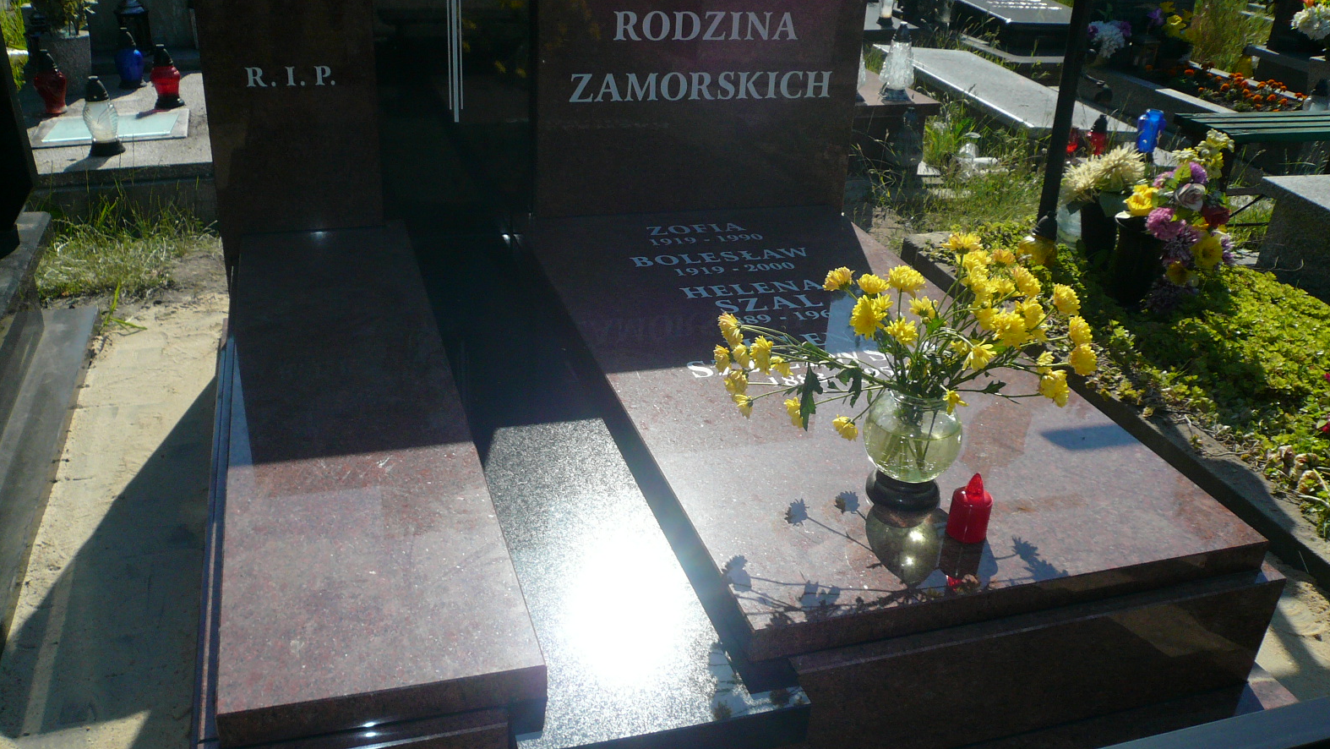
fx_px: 1093
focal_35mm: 31
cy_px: 420
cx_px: 673
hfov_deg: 62.6
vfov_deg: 37.7
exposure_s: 1/250
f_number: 8
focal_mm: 4.6
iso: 100
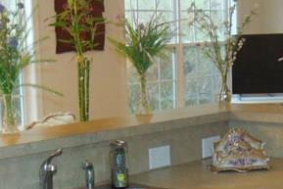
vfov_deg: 14.8
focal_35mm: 92
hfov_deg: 22.1
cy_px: 156
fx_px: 724
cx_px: 110
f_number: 3
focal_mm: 4.5
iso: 200
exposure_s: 1/30
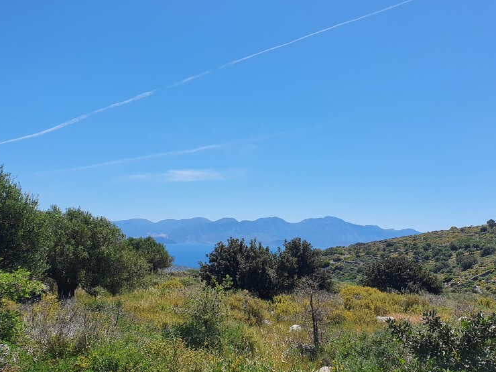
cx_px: 247
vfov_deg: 39.4
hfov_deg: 51.4
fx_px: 516
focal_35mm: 36
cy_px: 230
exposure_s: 1/2176
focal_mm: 4.32
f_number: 2.4
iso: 50
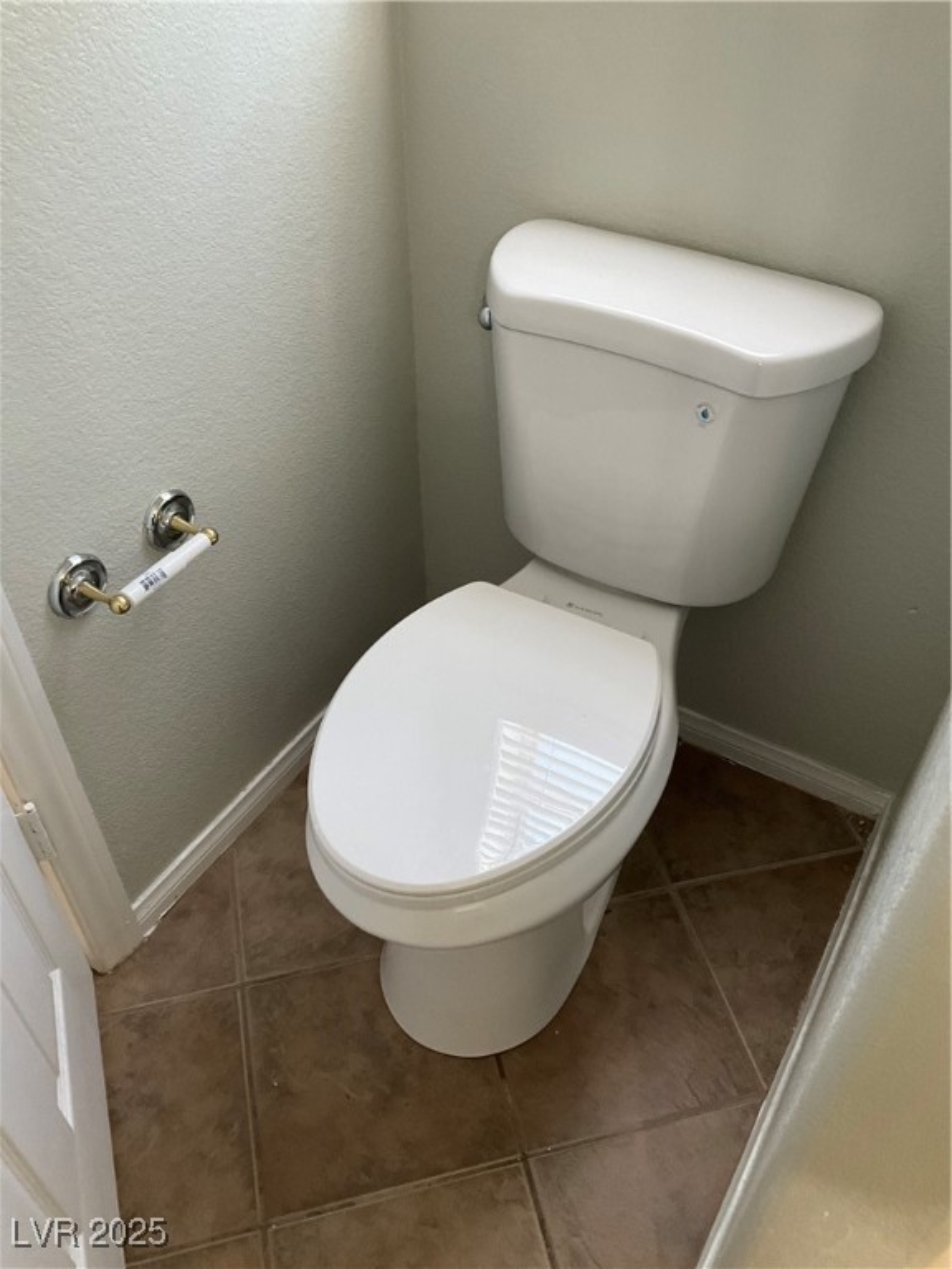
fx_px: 1063
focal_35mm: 29
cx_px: 476
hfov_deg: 48.2
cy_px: 634
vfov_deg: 61.7
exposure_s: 1/60
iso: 125
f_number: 1.8
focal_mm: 3
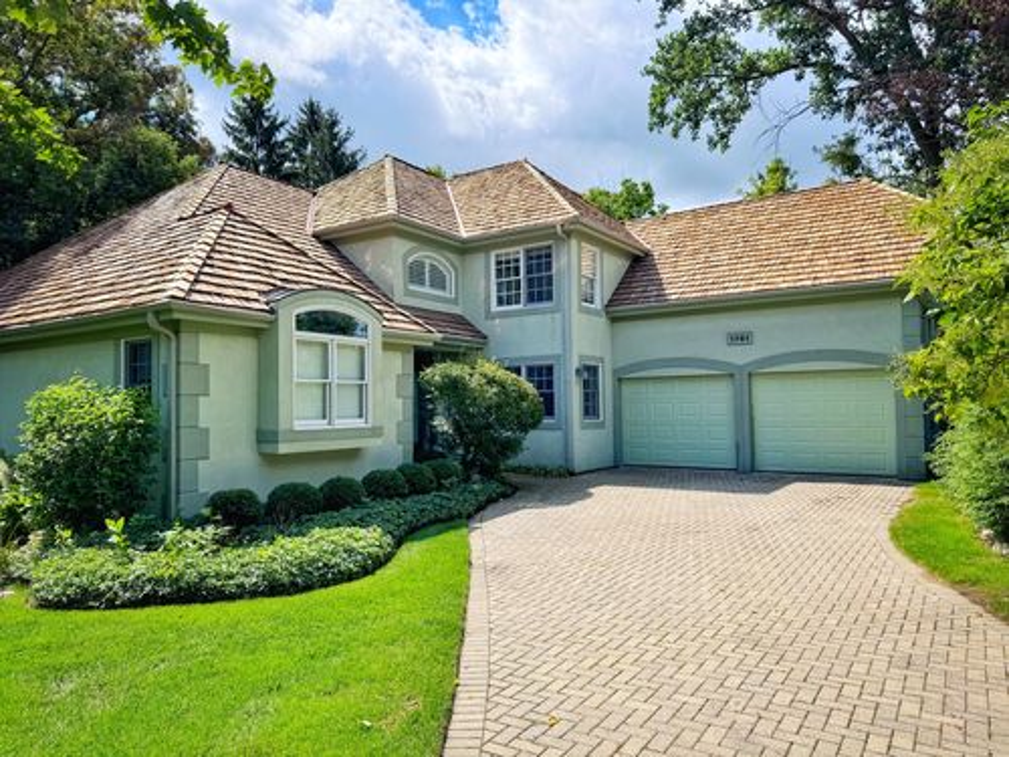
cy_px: 378
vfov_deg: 56.8
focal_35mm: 24
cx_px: 504
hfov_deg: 71.6
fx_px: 700
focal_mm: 6.76
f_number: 1.78
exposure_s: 1/3802
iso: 80
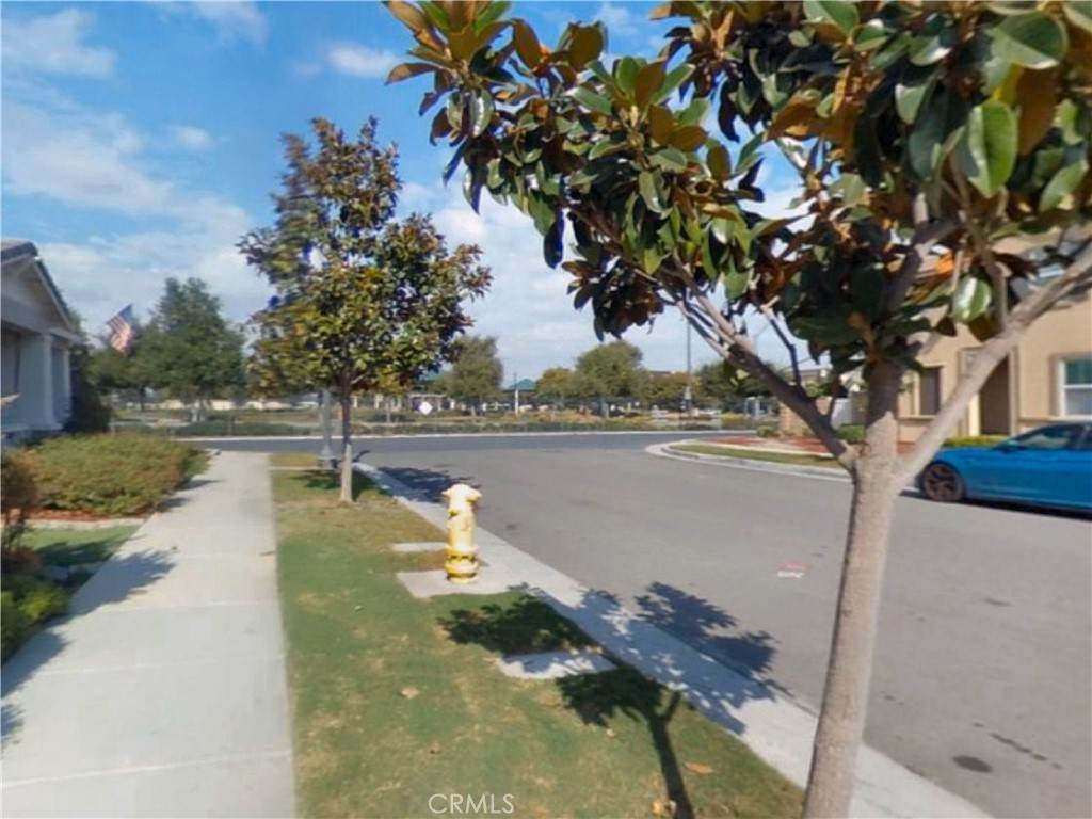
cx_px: 546
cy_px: 410
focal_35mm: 24
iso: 64
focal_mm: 6.86
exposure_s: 1/185
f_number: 1.78
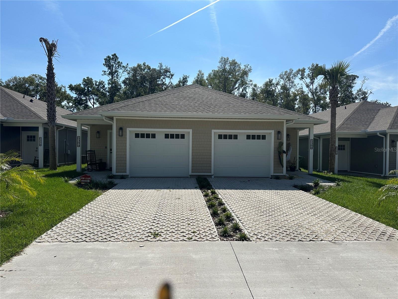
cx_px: 199
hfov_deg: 71.6
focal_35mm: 24
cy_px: 150
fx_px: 276
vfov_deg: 56.8
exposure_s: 1/8197
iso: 80
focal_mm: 6.86
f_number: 1.78
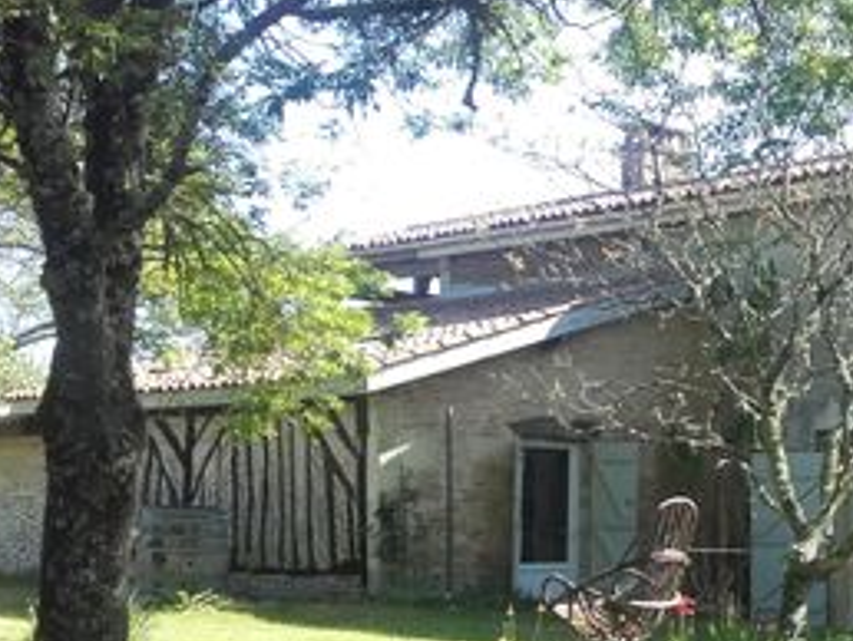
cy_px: 512
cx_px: 638
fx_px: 1776
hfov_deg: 26.7
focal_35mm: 72
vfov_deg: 20.2
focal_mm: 3.31
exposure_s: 1/260
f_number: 2.2
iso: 50
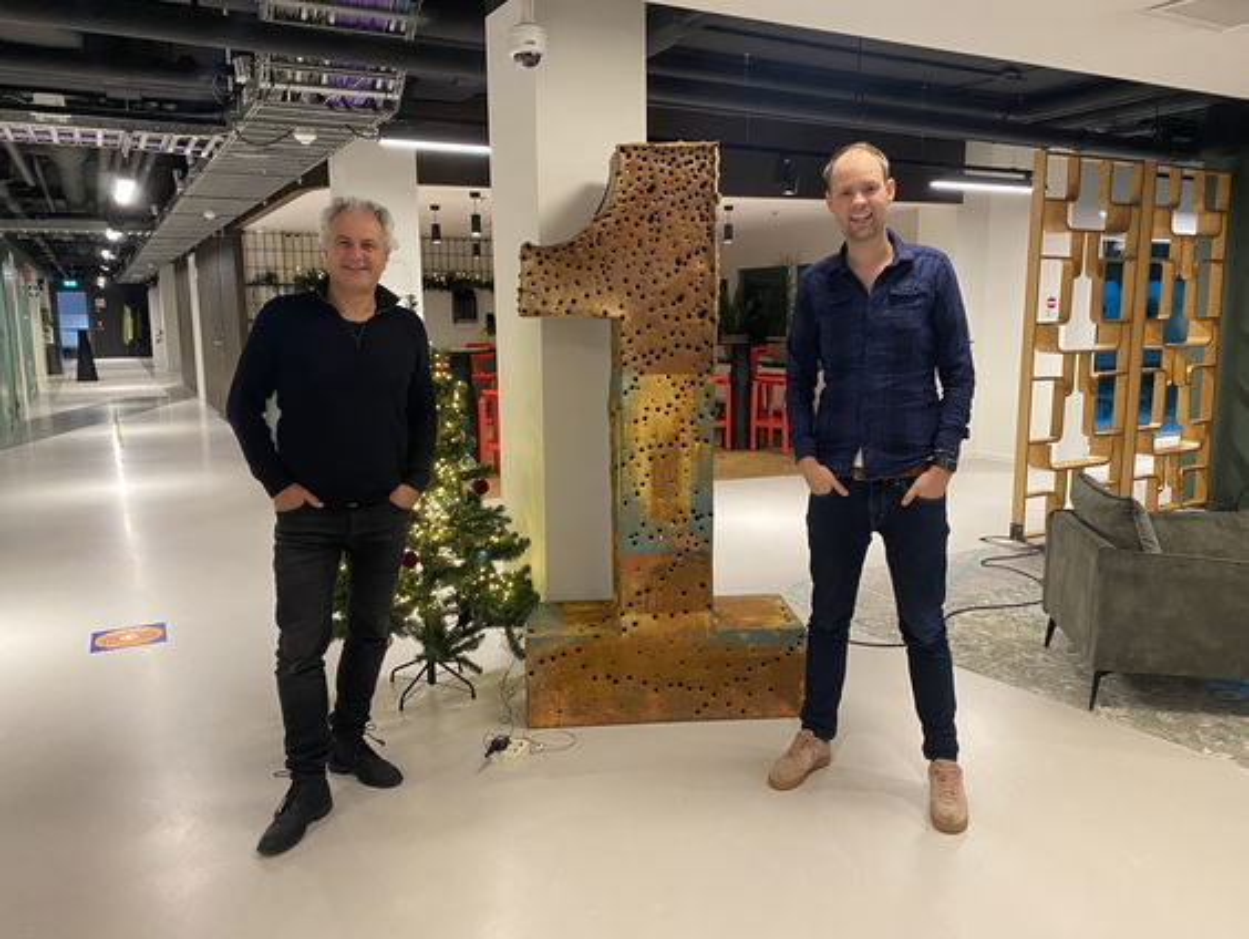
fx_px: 939
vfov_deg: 53.1
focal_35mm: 26
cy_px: 470
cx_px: 624
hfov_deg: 67.3
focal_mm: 4.25
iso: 320
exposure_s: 1/50
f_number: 1.8
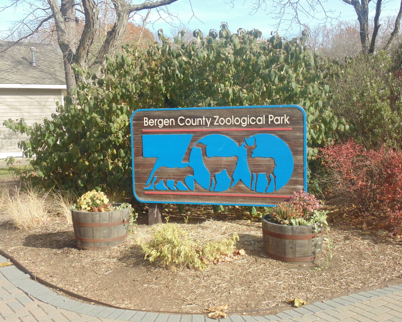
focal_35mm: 43
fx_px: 512
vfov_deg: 34.9
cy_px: 160
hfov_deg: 42.9
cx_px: 208
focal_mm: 7.4
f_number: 3.6
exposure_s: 1/320
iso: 80
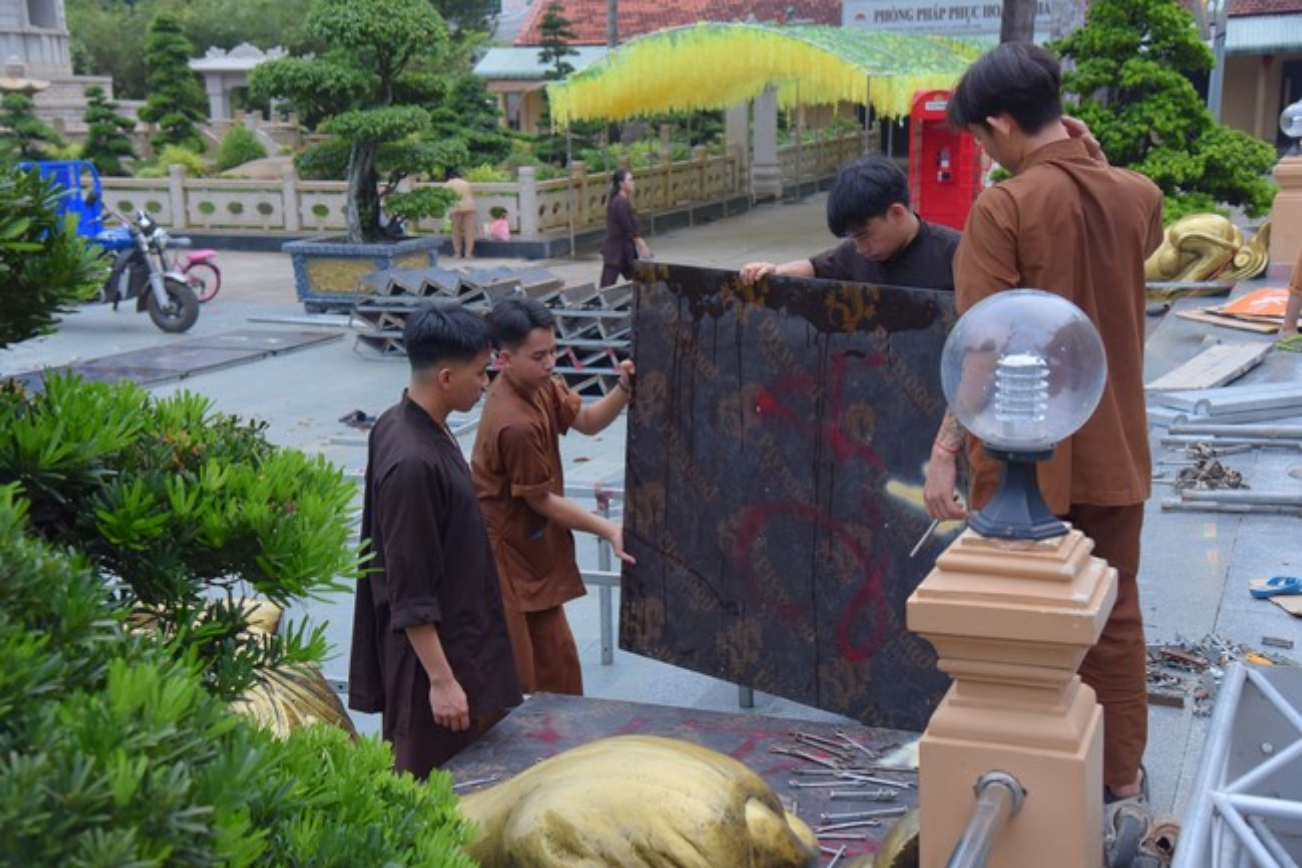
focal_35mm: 50
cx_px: 651
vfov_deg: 27.0
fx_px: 1808
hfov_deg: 39.6
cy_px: 434
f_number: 6.3
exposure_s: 1/125
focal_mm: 50
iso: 500
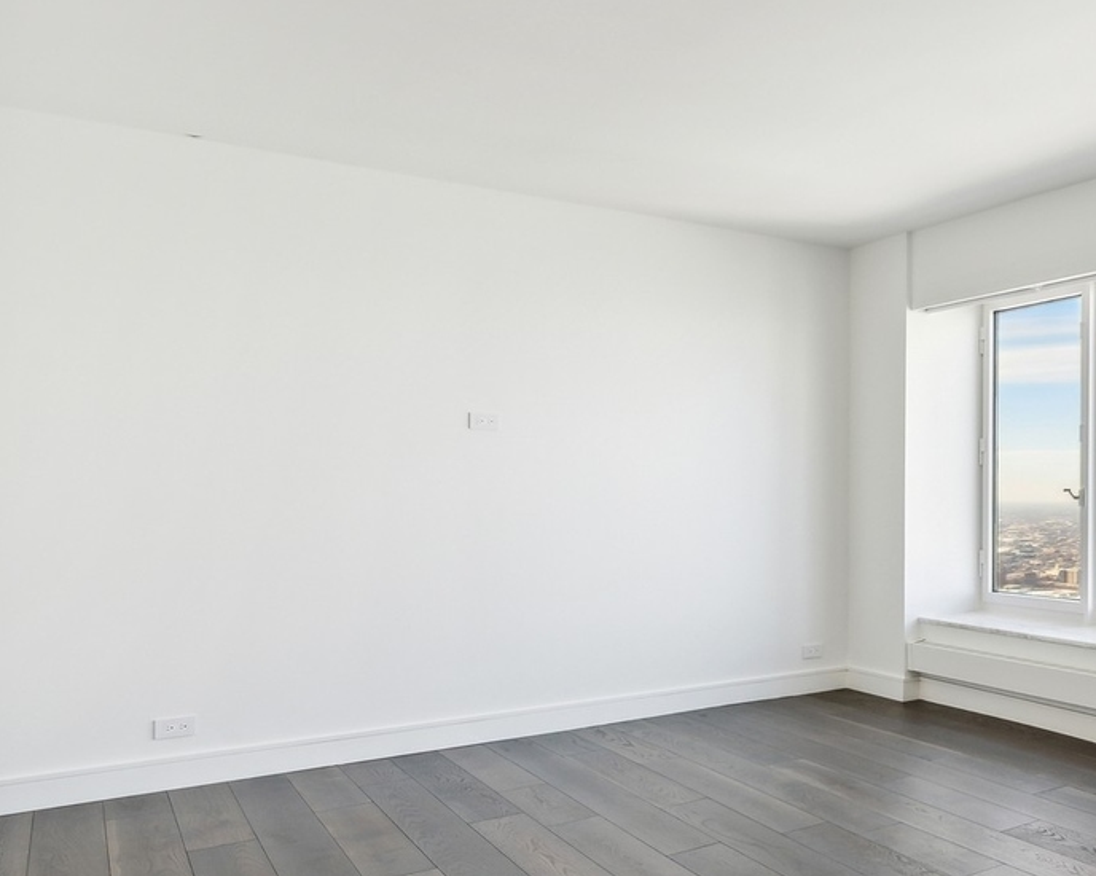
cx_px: 1147
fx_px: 1005
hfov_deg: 45.9
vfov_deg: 46.9
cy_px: 510
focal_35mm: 31
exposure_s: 1/100
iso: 400
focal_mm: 14
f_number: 8
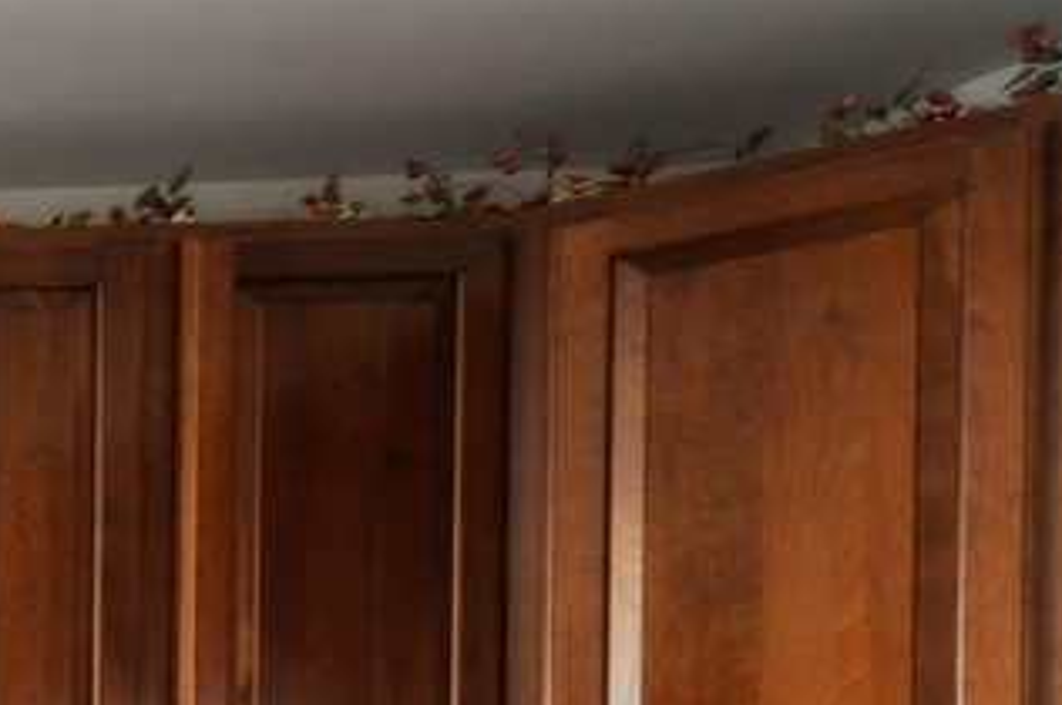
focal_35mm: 72
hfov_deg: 15.2
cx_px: -1482
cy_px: 1155
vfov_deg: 16.6
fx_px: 2122
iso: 100
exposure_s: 1/5
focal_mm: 14
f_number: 11
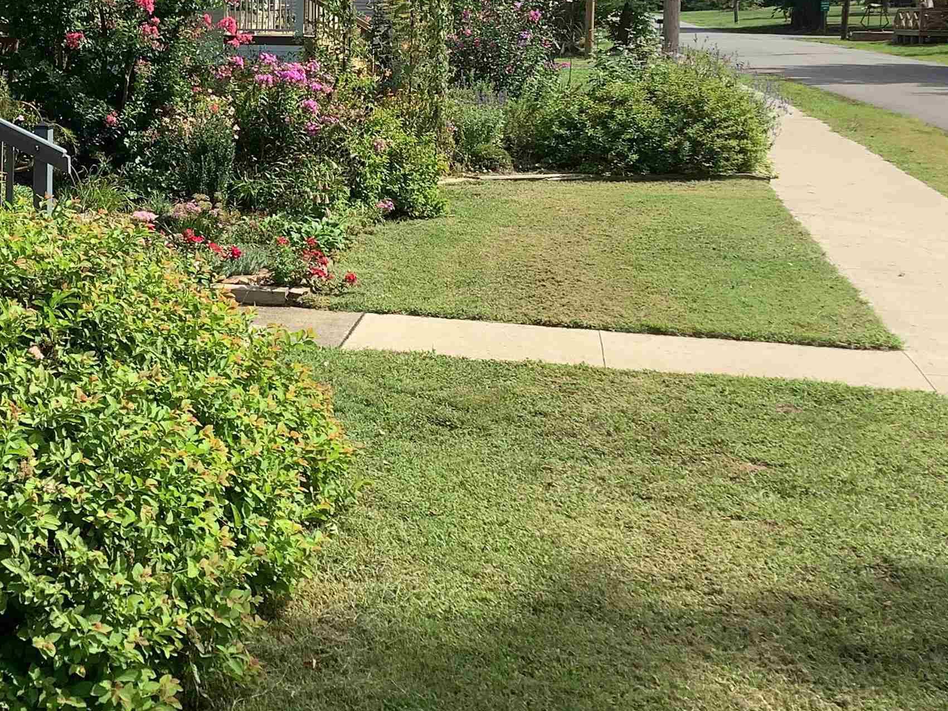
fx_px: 1533
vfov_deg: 25.7
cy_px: 163
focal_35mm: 56
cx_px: 214
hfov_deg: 33.5
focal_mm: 3.3
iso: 25
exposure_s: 1/637
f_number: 2.4
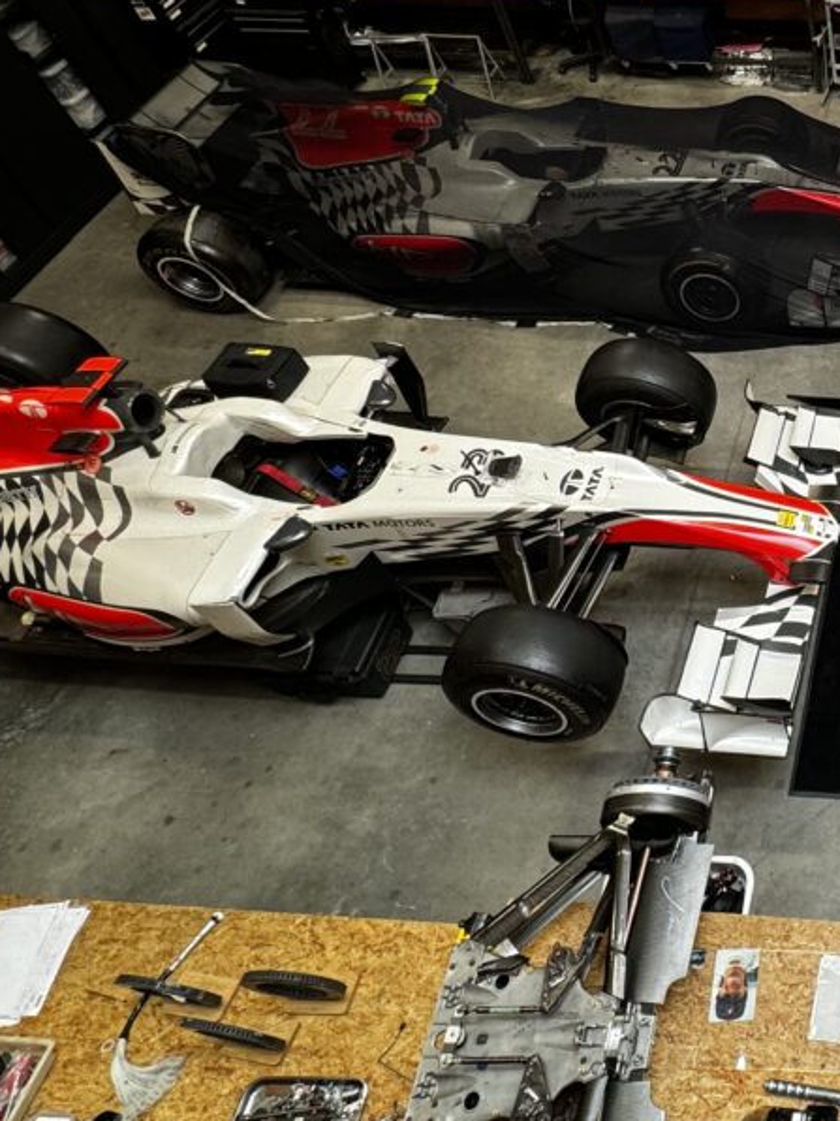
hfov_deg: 36.5
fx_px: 1003
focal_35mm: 31
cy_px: 399
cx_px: 977
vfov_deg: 57.4
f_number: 2.2
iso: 160
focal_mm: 2.22
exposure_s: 1/50
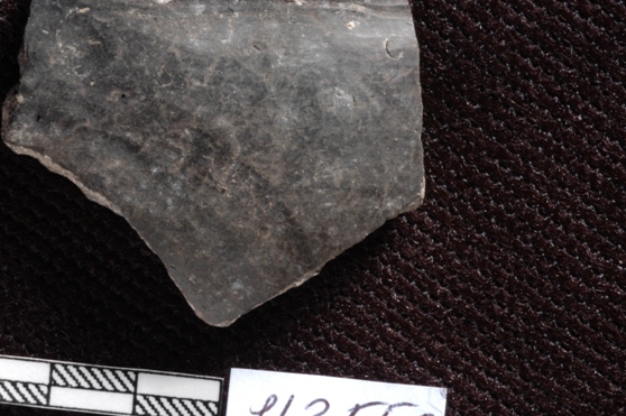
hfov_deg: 15.9
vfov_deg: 10.6
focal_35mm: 129
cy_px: 216
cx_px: 205
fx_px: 2241
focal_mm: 60
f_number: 25
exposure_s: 1/100
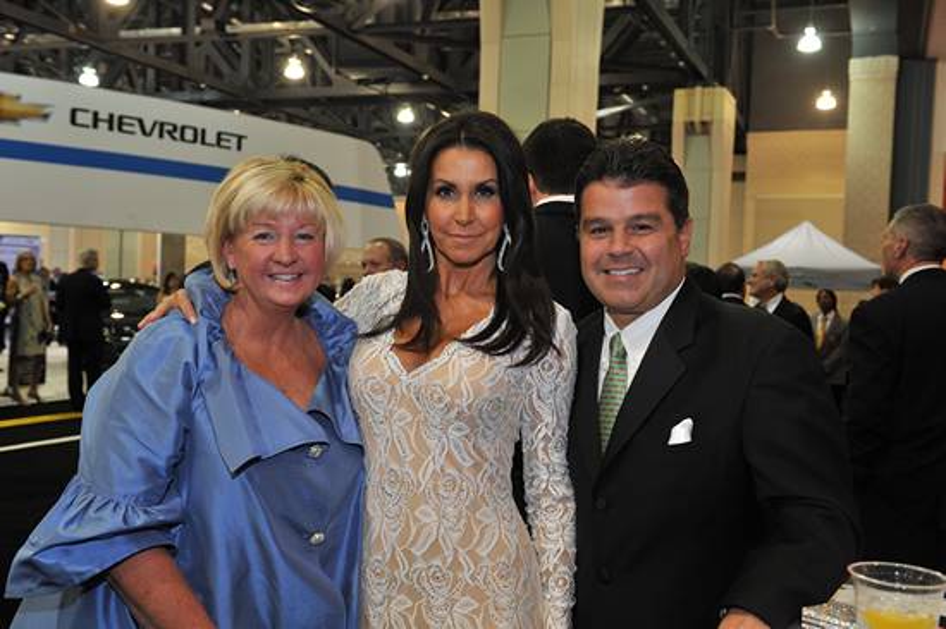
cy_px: 314
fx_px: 998
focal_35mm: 38
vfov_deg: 35.0
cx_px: 473
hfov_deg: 50.7
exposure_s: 1/100
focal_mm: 38
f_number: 5.6
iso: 1250
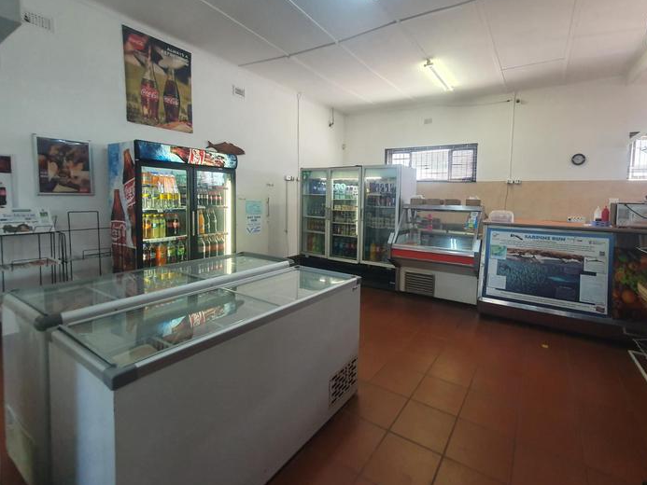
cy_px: 210
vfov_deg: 81.3
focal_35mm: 15
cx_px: 373
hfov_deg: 97.4
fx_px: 280
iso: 160
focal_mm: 1.8
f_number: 2.2
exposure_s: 1/50
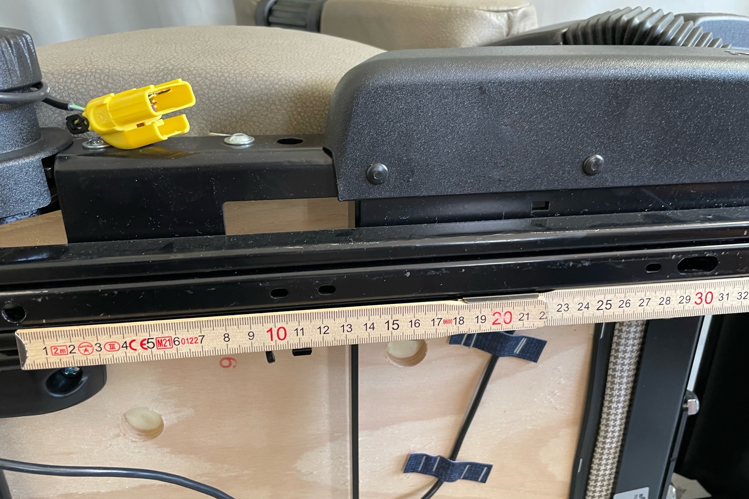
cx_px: 372
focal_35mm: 28
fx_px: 583
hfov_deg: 65.5
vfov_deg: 46.4
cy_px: 244
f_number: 1.6
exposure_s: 1/50
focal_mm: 4.2
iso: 250
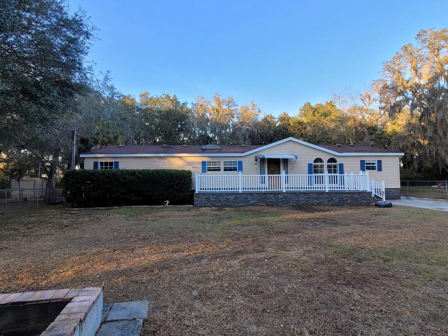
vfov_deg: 71.6
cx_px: 216
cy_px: 170
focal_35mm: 18
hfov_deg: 87.7
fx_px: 233
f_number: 2.2
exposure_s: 1/158
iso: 40
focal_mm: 1.74
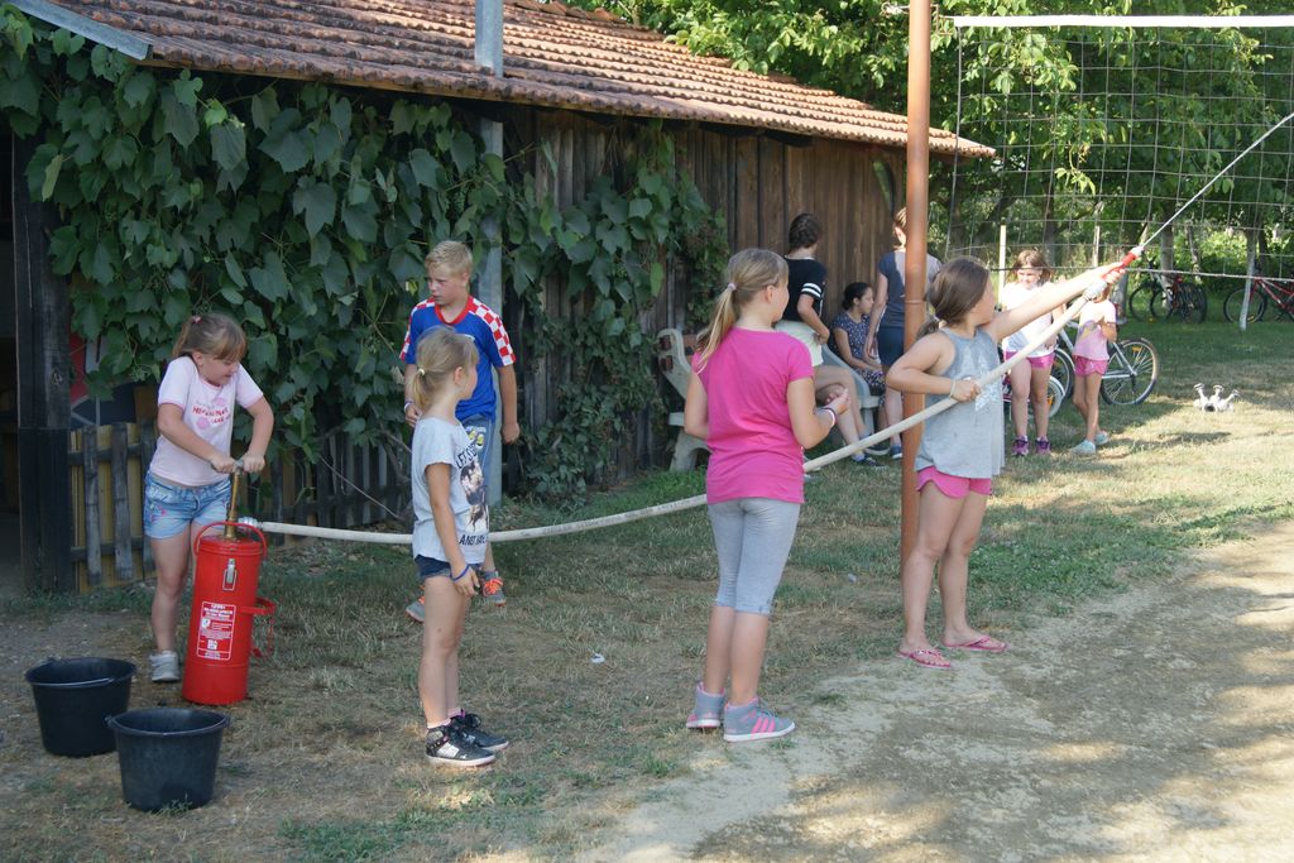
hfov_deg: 37.8
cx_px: 647
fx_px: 1887
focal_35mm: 52
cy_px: 432
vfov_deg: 25.8
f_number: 5.6
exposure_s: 1/320
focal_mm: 35
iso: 200
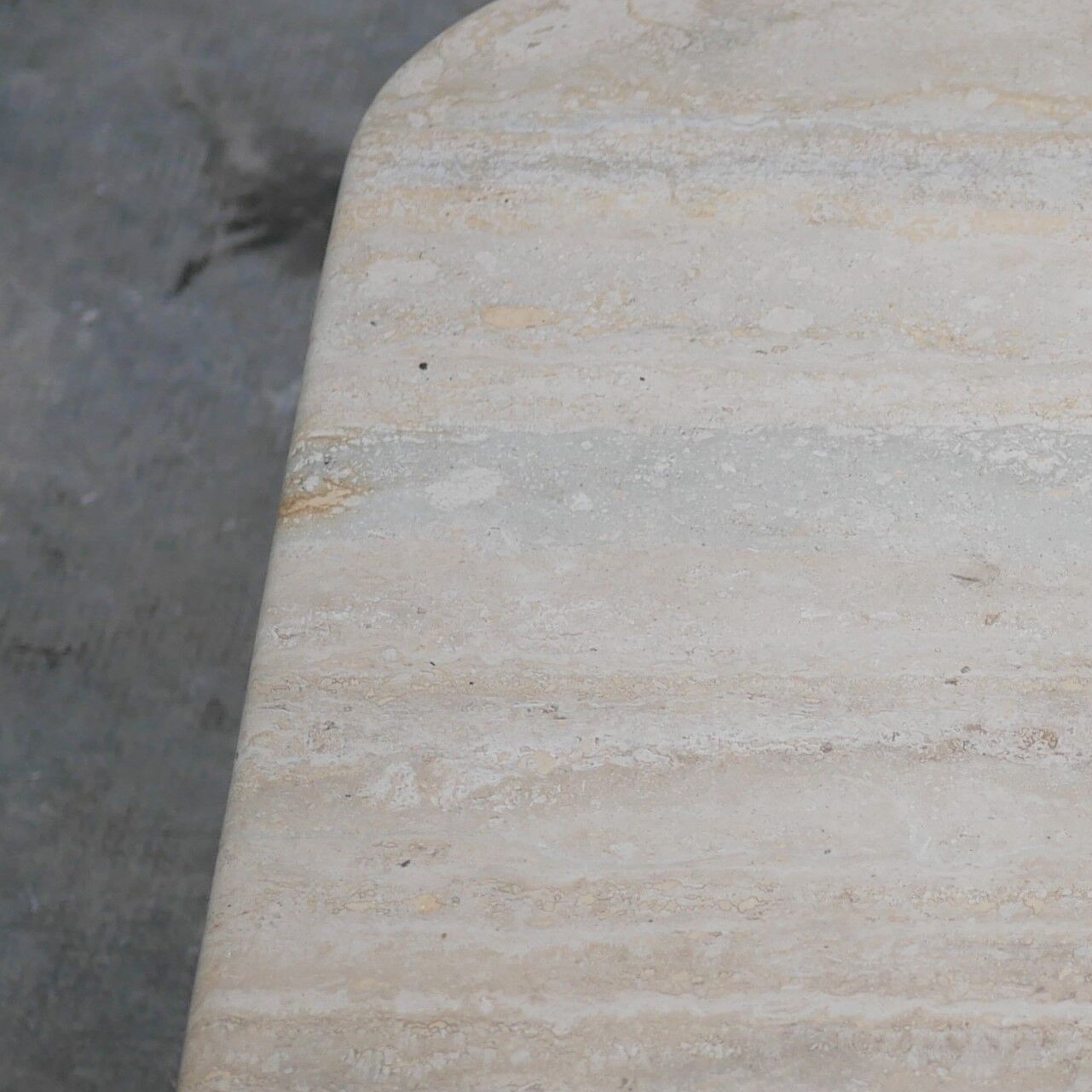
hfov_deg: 13.7
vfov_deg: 14.0
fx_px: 4426
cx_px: 1286
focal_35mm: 124
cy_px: 731
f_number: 1.7
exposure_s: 1/60
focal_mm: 20
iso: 200
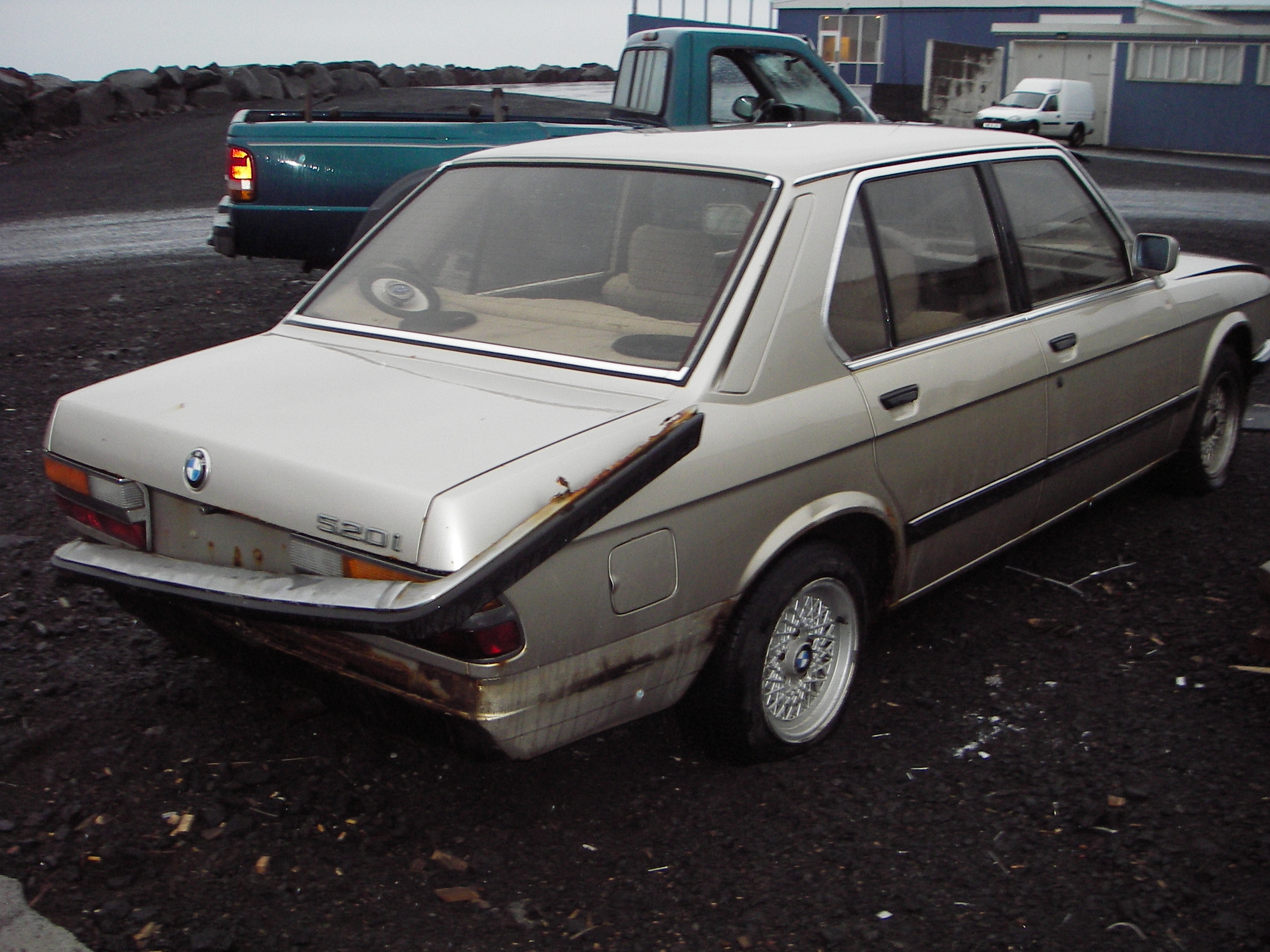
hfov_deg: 47.9
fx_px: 1431
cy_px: 487
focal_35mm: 39
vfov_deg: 36.8
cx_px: 649
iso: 100
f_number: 3.3
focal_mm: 6.3
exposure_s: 1/30
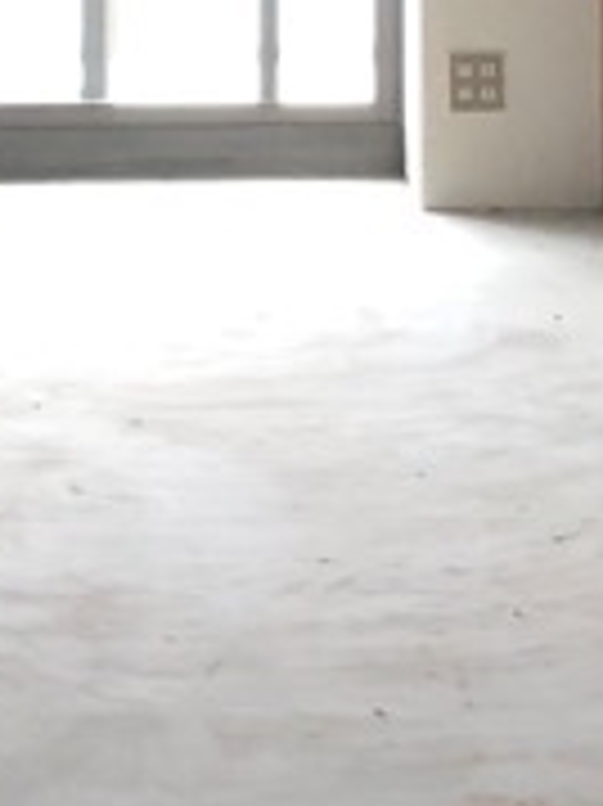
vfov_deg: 9.3
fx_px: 4651
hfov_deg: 7.4
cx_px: 220
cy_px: -774
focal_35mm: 200
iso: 40
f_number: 1.8
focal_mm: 3.99
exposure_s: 1/20
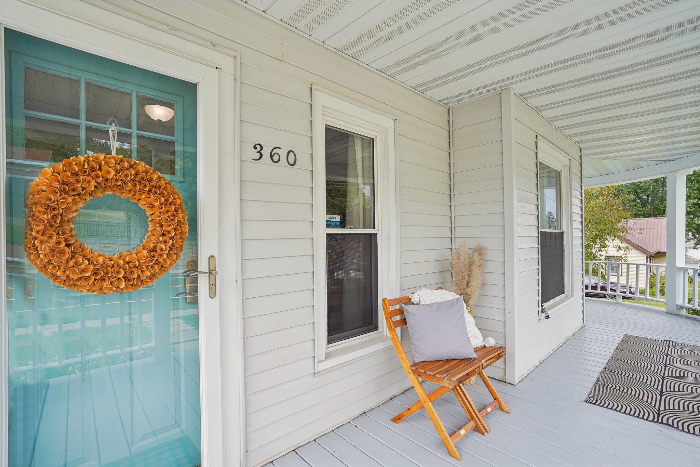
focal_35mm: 16
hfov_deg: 96.7
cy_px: 234
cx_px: 350
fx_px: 311
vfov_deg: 73.7
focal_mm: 16
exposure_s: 1/80
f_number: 8
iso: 100
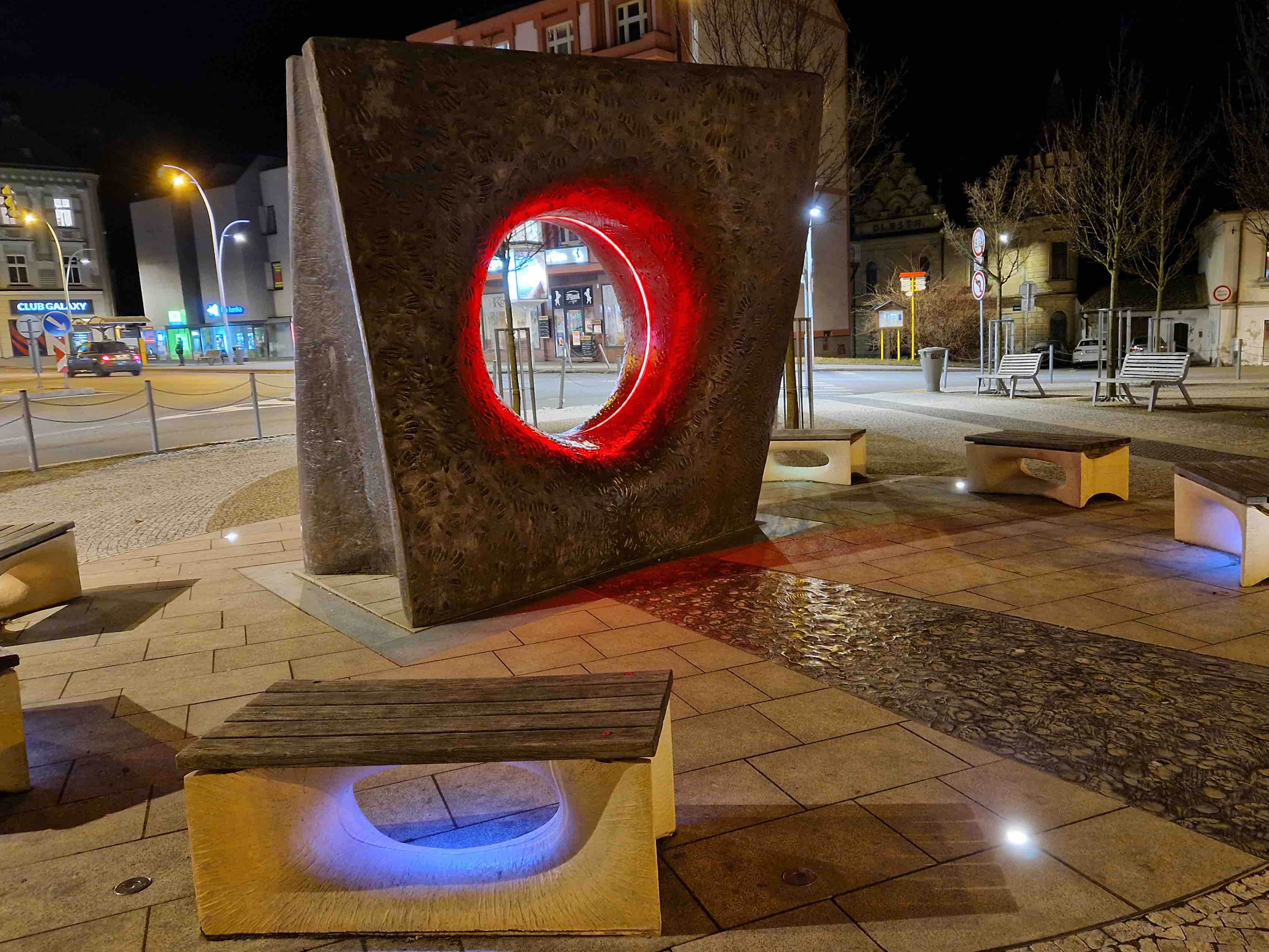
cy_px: 483
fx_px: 990
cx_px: 695
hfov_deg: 65.2
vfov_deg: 51.4
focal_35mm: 27
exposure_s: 1/25
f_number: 1.8
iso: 640
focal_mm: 5.4
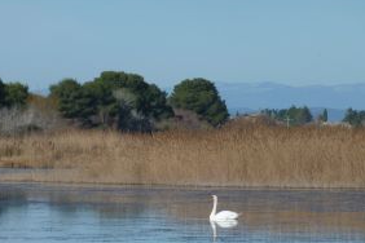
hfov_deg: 4.7
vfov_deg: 3.1
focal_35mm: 442
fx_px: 4481
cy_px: 178
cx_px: 217
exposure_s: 1/640
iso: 80
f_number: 5.6
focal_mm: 49.2
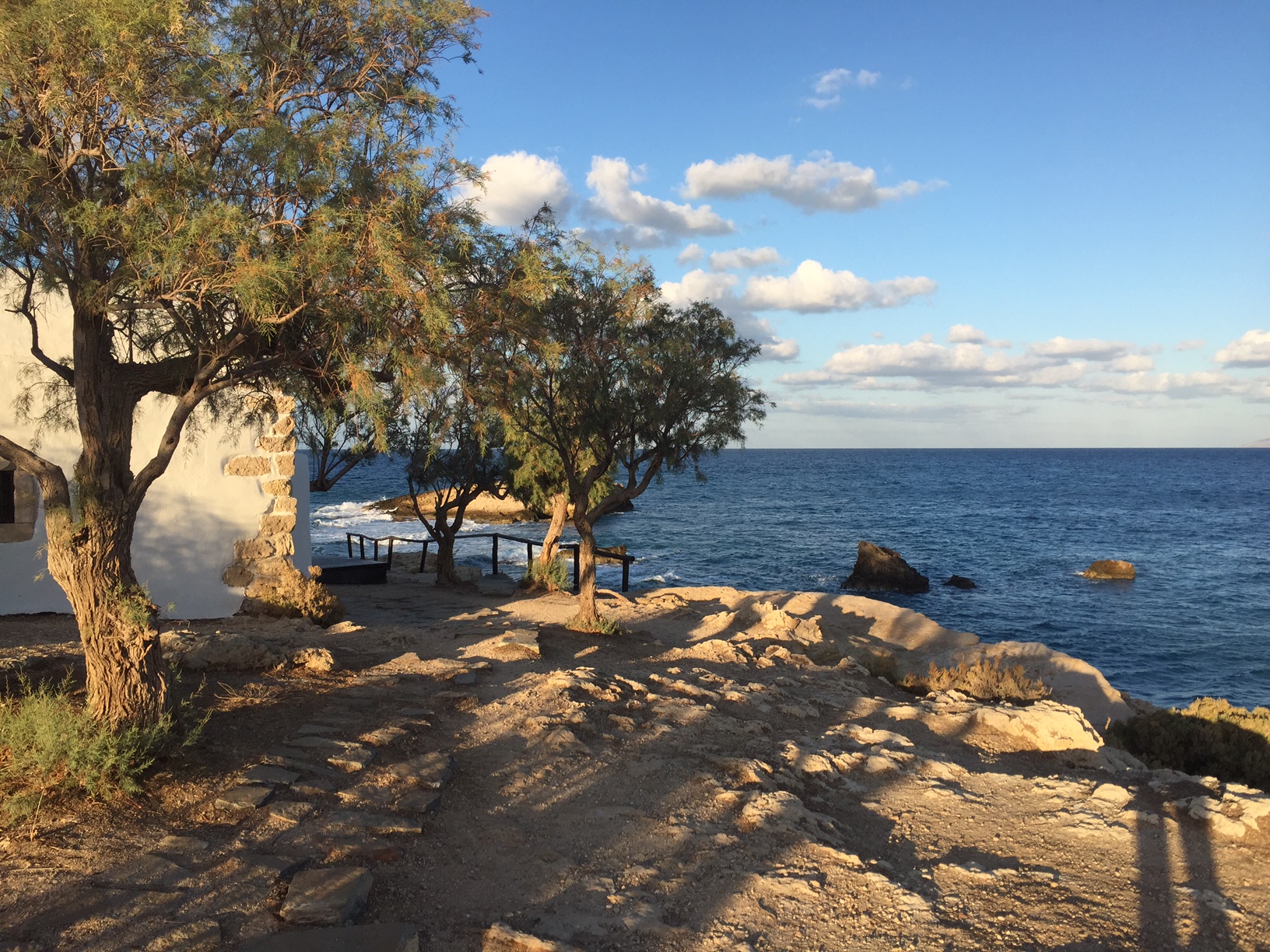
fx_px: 1064
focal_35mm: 29
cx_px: 635
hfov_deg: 61.7
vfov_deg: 48.2
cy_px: 476
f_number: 2.2
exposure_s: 1/1236
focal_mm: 4.15
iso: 32
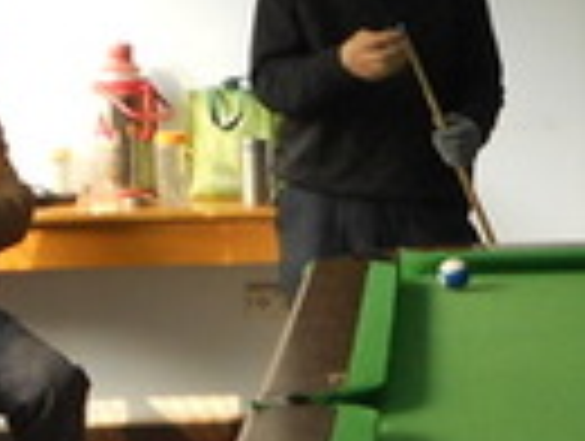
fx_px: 2032
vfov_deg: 12.3
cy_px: 99
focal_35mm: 120
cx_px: 801
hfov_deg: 15.4
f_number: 3.2
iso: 100
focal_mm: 4.6
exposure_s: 1/25
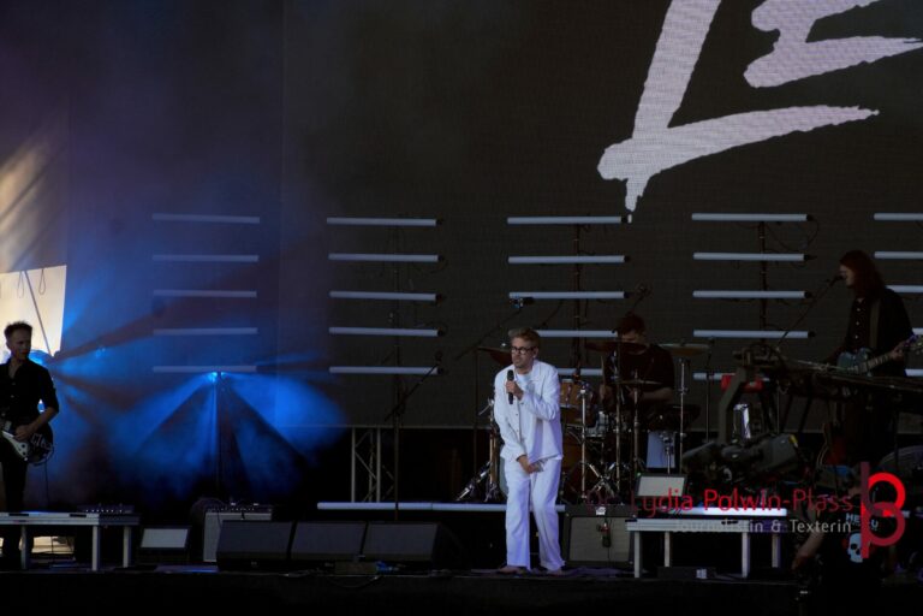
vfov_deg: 3.1
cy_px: 308
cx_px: 462
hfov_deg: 4.6
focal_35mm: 450
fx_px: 11537
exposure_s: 1/500
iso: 500
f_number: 6.3
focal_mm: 300
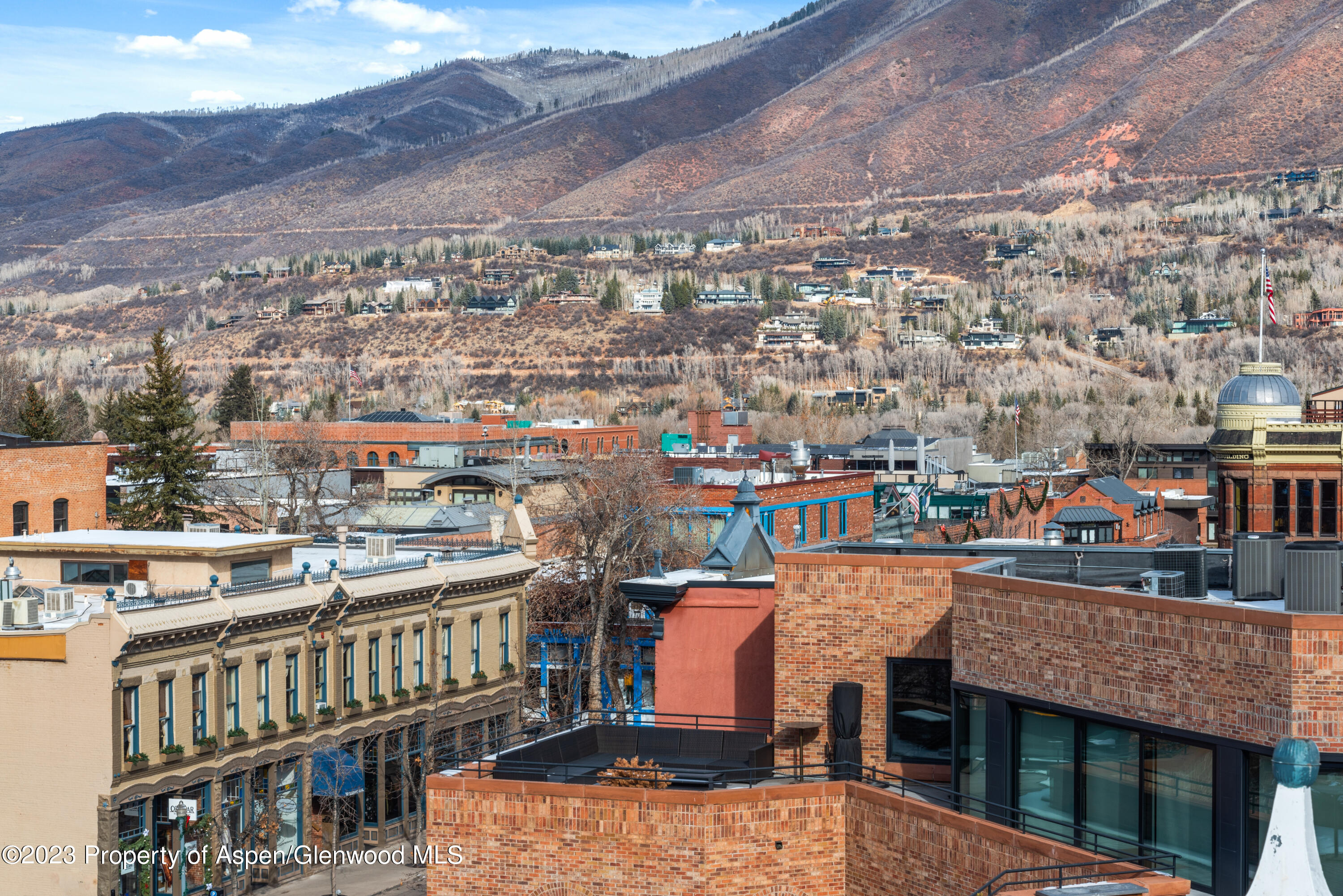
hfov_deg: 31.0
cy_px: 448
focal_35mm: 65
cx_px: 672
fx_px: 2425
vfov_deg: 20.9
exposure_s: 1/60
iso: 100
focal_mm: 65
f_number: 13
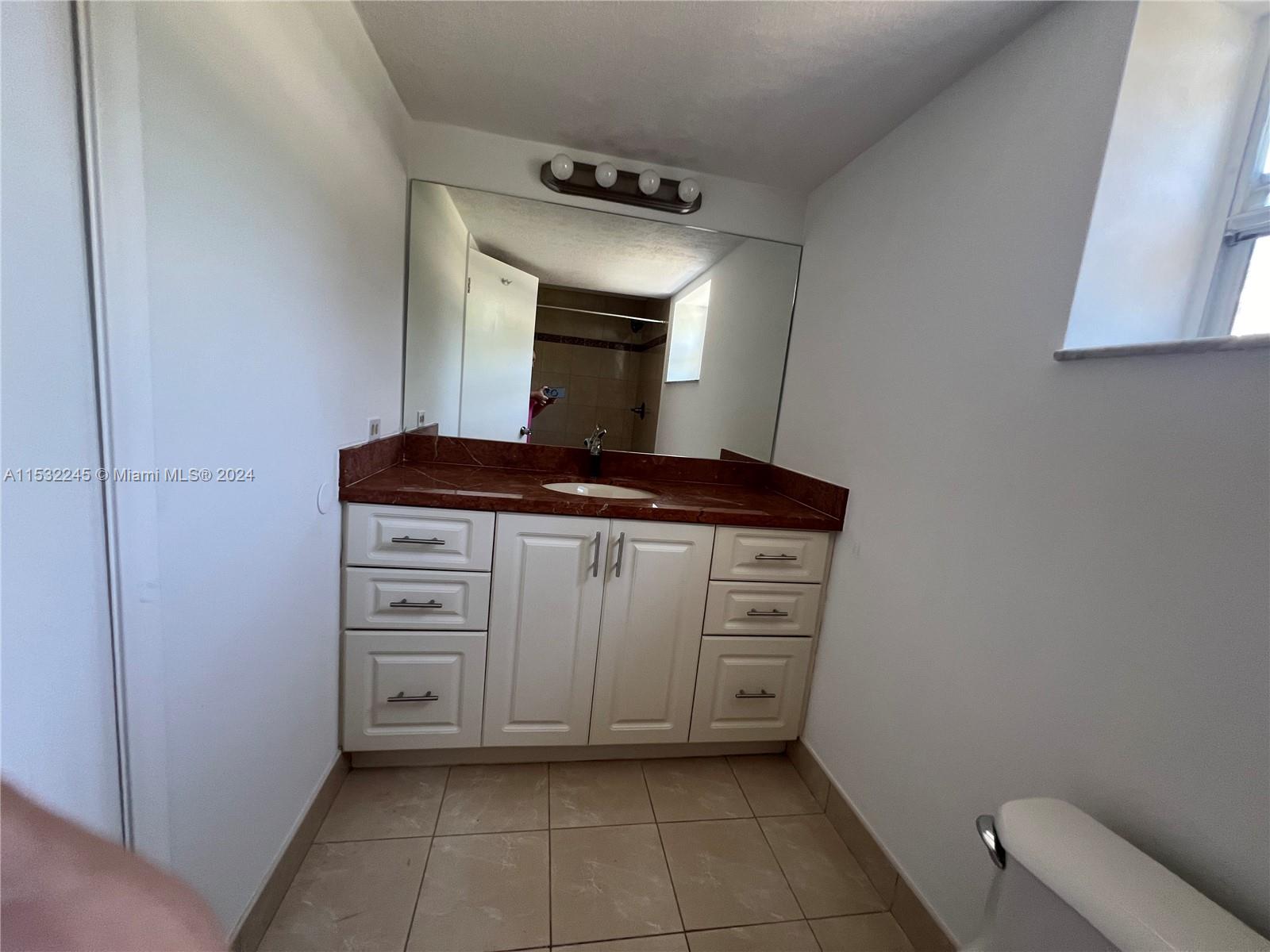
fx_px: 477
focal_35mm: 13
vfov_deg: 89.9
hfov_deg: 106.2
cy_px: 476
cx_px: 635
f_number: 1.8
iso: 125
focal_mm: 1.57
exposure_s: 1/99
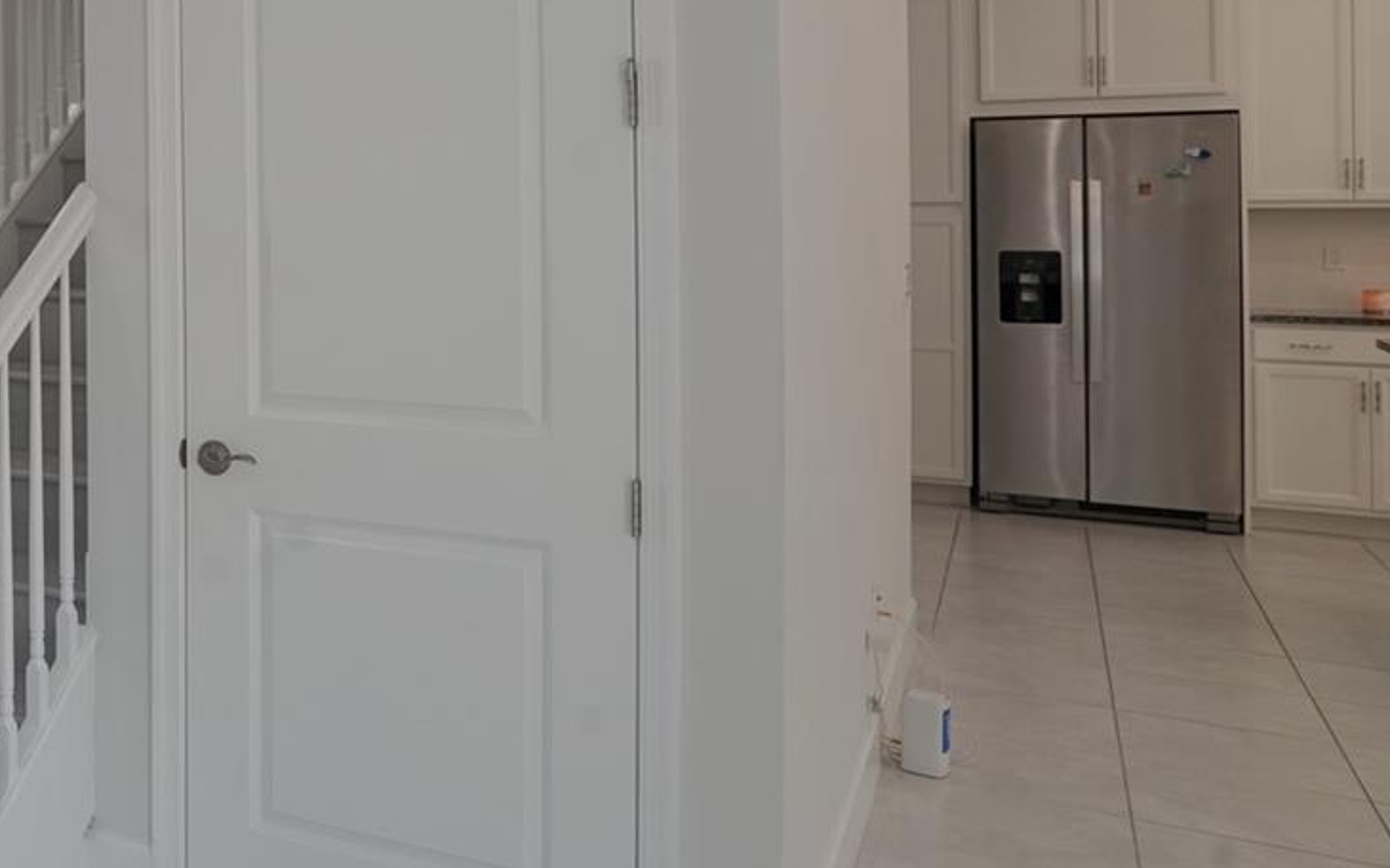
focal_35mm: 38
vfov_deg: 32.7
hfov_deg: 42.0
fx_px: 1439
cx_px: -101
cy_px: 183
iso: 1000
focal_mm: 17
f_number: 8
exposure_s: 1/60
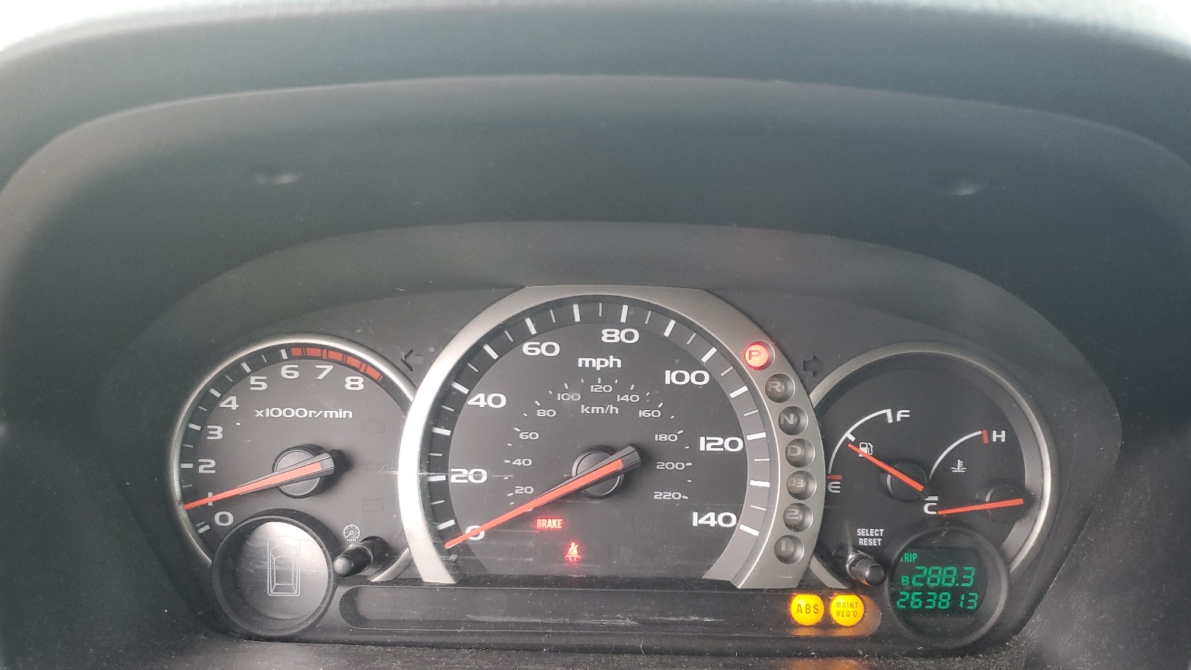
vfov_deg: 39.8
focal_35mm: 29
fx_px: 916
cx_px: 597
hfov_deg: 66.1
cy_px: 431
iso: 117
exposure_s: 1/60.2
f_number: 1.5
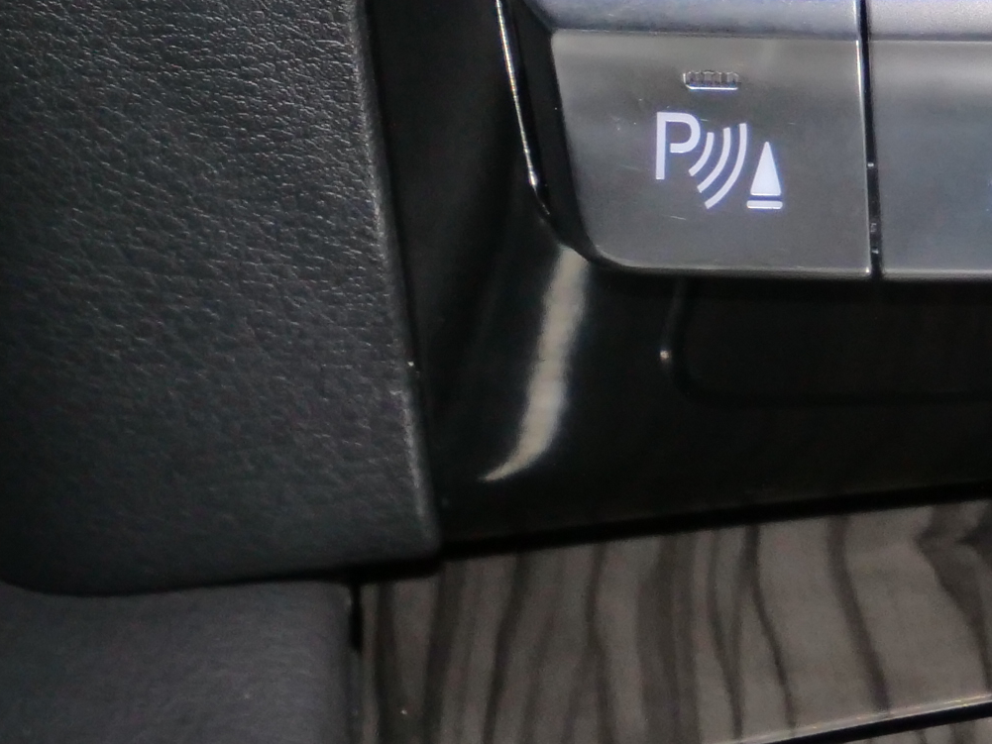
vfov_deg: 4.6
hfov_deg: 6.1
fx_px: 9143
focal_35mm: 319
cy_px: -429
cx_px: 1583
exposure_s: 1/15
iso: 800
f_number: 5.6
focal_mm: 43
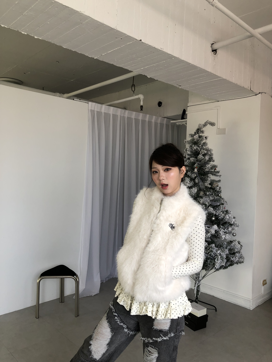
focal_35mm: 28
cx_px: 136
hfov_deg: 49.7
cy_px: 181
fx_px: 293
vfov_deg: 63.4
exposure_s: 1/120
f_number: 1.8
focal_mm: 3.99
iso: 40
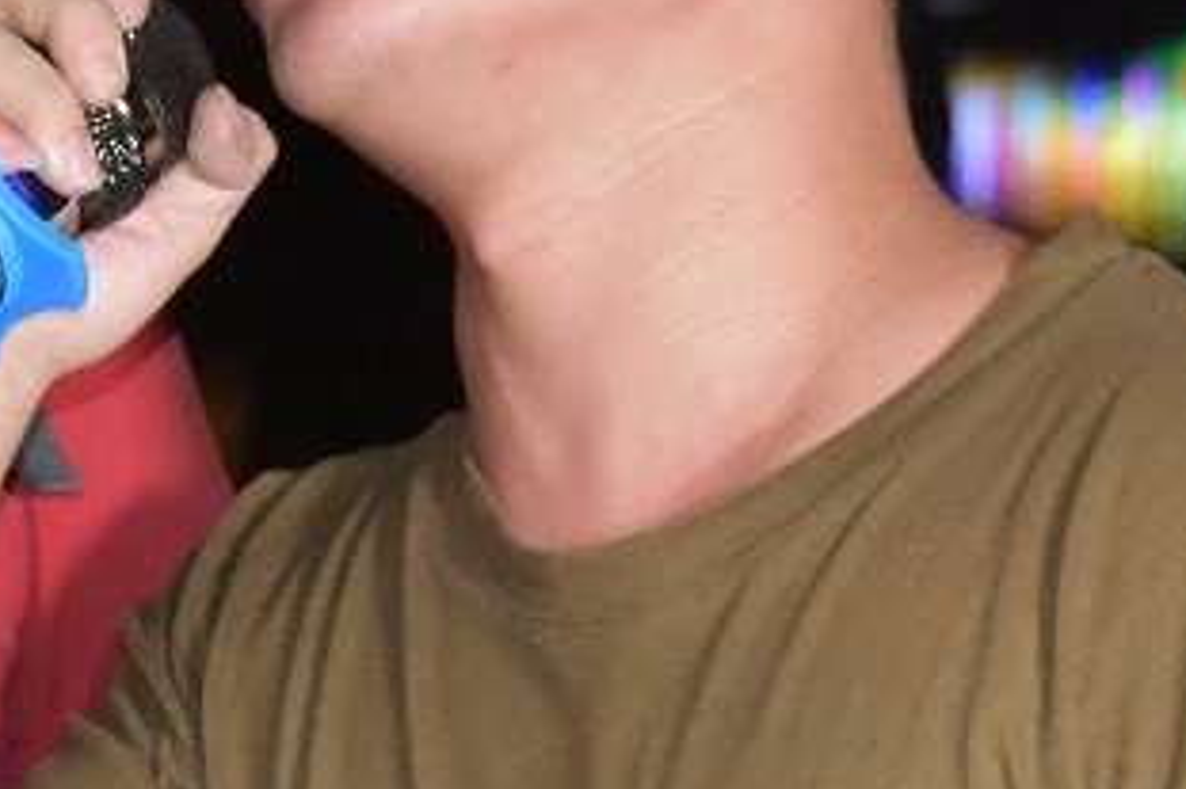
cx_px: 76
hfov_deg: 8.1
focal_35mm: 253
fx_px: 8344
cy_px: 53
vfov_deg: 5.4
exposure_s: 1/60
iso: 4000
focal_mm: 35
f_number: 4.2
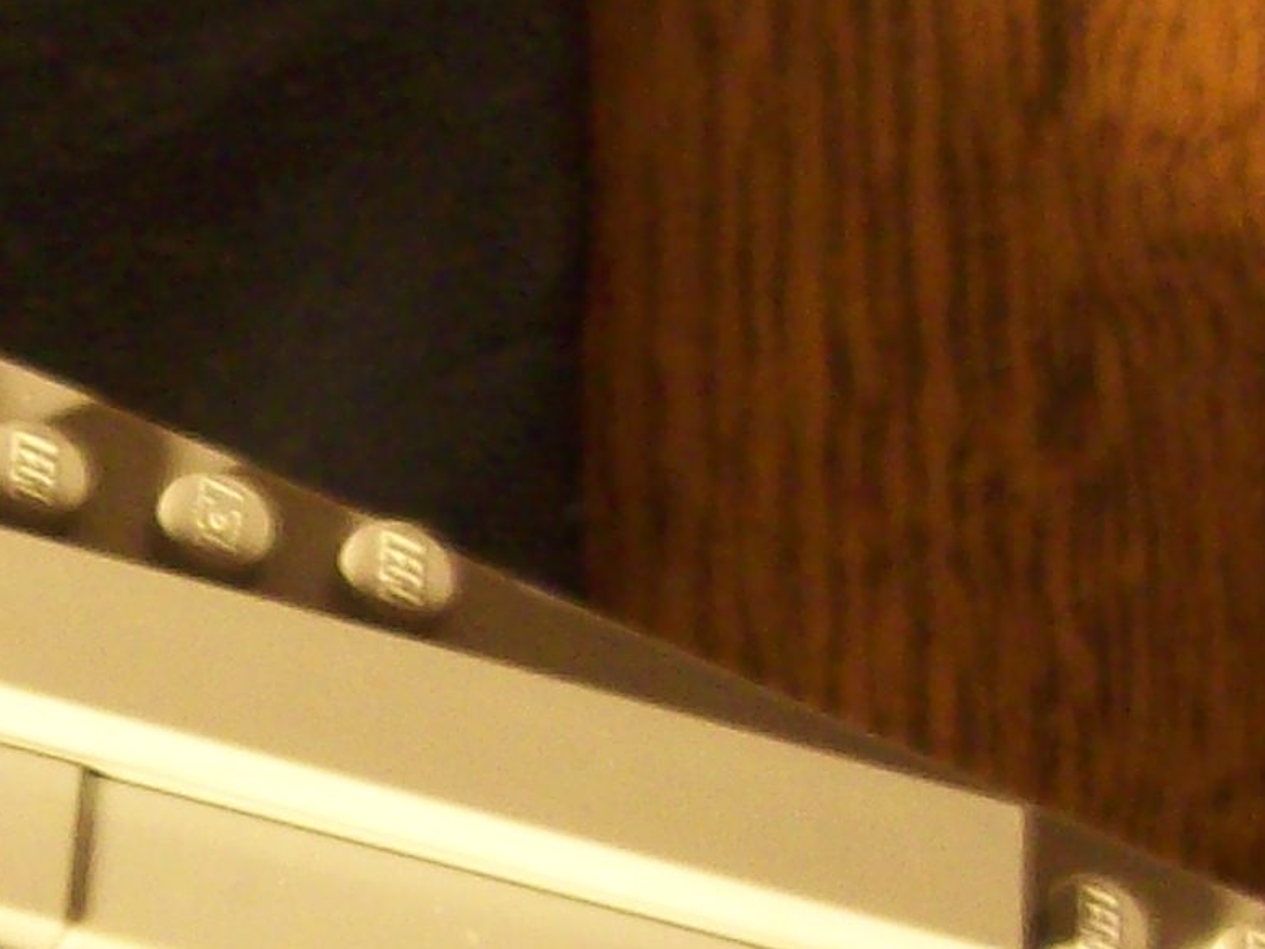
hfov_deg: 11.1
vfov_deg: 8.4
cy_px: 1072
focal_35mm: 176
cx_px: -10
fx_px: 6433
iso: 160
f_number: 3
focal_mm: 7.6
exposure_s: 1/11.8
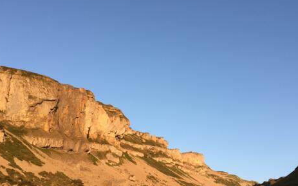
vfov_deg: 32.5
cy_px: 122
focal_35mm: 39
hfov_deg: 50.4
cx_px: 159
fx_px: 317
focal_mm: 4.15
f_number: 2.2
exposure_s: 1/430
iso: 32
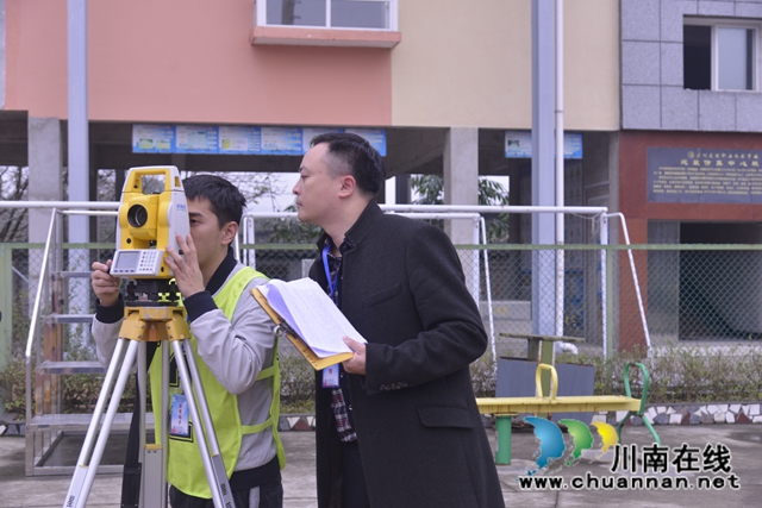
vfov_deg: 28.1
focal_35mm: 48
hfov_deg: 41.1
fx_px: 1016
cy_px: 254
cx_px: 381
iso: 180
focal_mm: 48
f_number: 5
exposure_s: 1/160
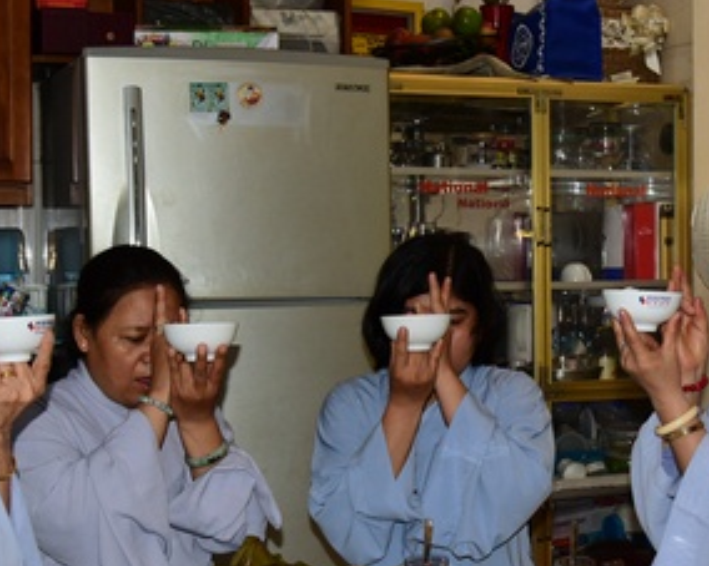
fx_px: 1531
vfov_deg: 20.9
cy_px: 359
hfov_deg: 26.0
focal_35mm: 73
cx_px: 444
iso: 800
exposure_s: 1/80
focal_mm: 34
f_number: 5
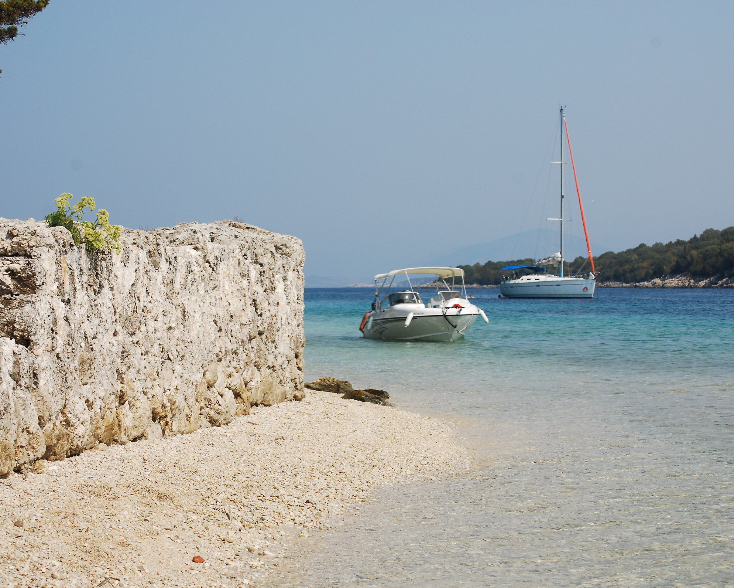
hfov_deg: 20.5
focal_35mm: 94
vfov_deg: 16.4
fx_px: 2033
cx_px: 376
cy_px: 293
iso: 200
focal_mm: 55
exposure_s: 1/200
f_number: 10
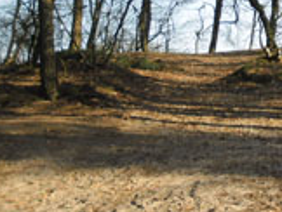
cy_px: 9
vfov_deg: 19.2
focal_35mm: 75
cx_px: 383
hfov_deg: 22.7
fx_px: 612
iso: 80
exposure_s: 1/197
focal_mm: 4.9
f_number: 3.5
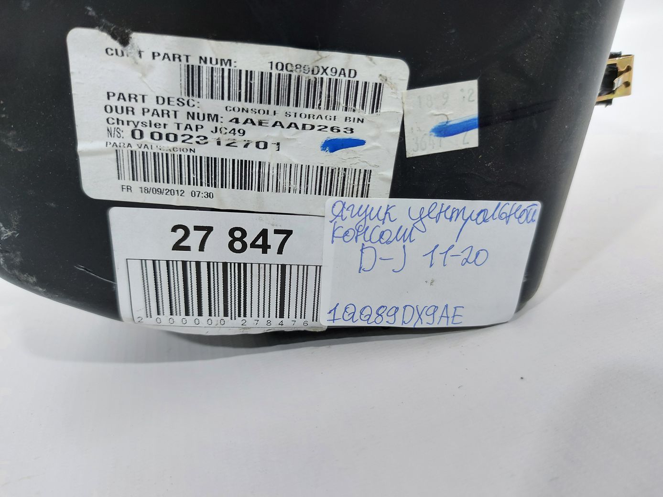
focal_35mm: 24
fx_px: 460
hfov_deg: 71.6
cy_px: 248
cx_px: 332
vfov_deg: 56.8
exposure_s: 1/50
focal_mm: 5.23
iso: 80
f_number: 1.8
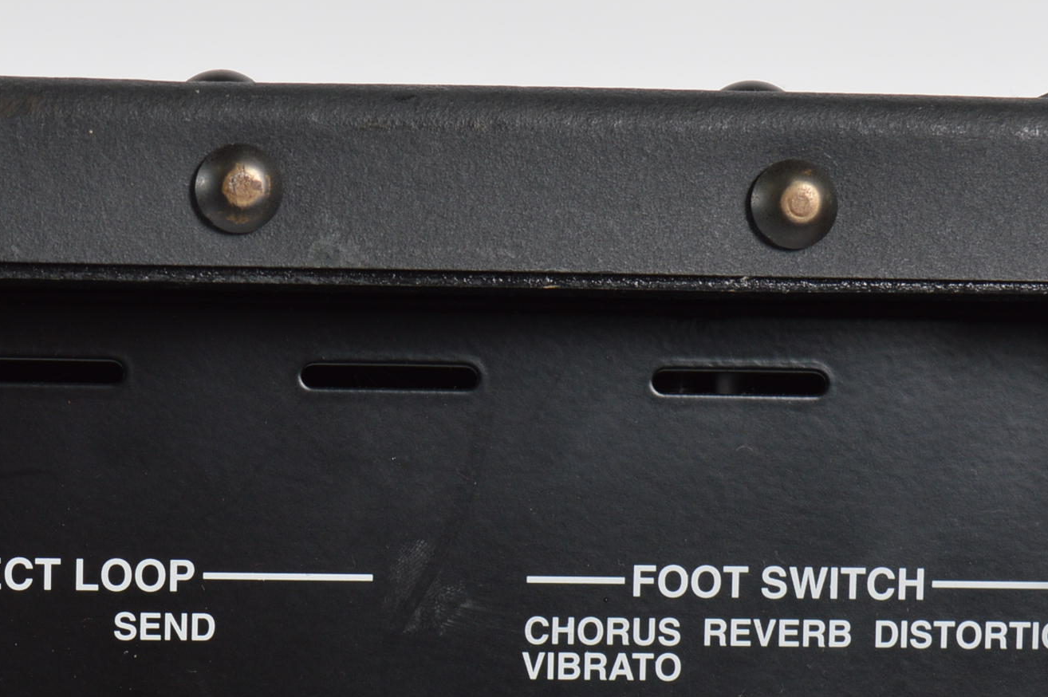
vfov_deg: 11.3
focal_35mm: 120
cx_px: 58
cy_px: 673
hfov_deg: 16.8
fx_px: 3495
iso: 200
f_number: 9
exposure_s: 1/80
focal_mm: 35
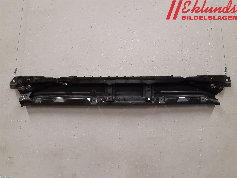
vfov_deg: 53.1
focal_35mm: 26
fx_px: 178
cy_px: 89
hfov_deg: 67.3
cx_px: 118
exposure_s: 1/50
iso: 160
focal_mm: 3.93
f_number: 1.7
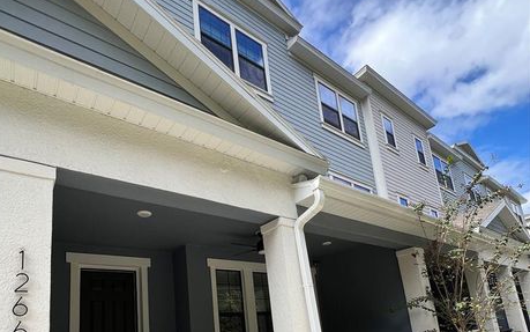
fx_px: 289
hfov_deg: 84.9
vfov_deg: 54.3
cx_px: 242
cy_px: 279
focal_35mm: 20
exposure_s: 1/477
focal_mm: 1.57
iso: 32
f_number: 1.8
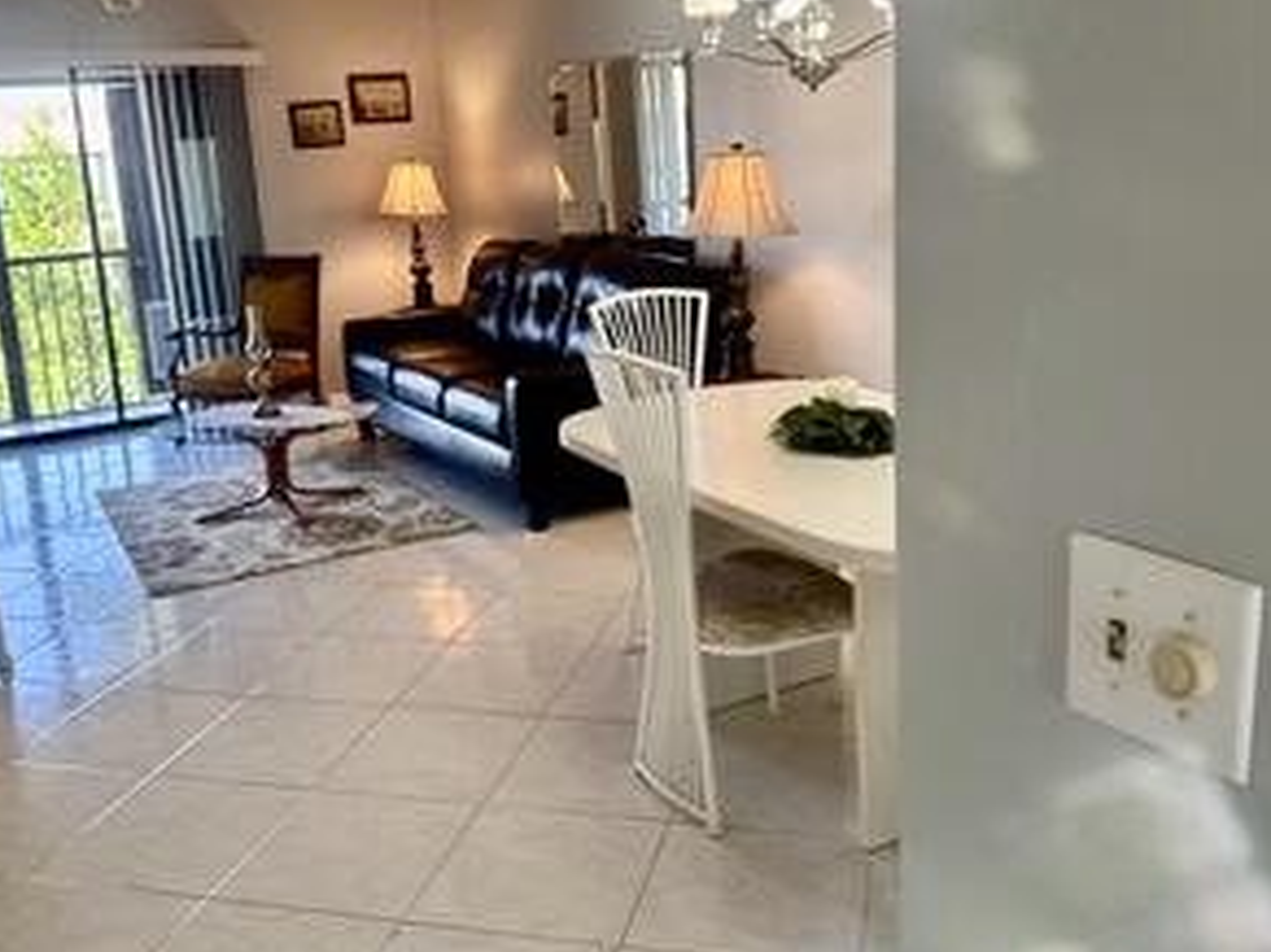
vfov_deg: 42.8
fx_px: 1211
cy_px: 402
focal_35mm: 33
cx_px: 625
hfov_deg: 55.4
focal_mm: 6.76
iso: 160
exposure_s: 1/120
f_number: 1.78
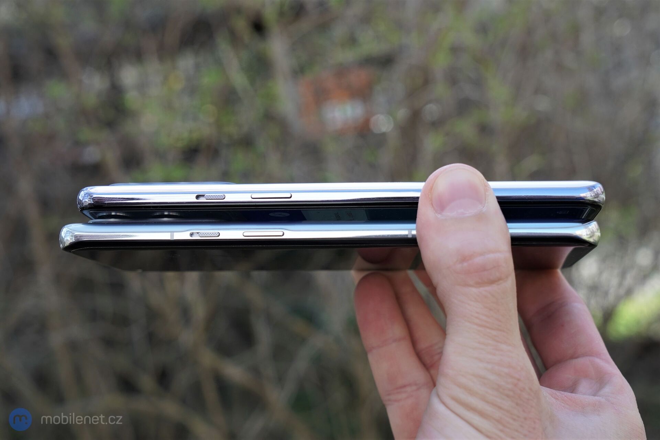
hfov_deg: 41.1
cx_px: 330
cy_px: 220
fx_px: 880
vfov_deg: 28.1
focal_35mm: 48
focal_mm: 48
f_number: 8
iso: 500
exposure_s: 1/200
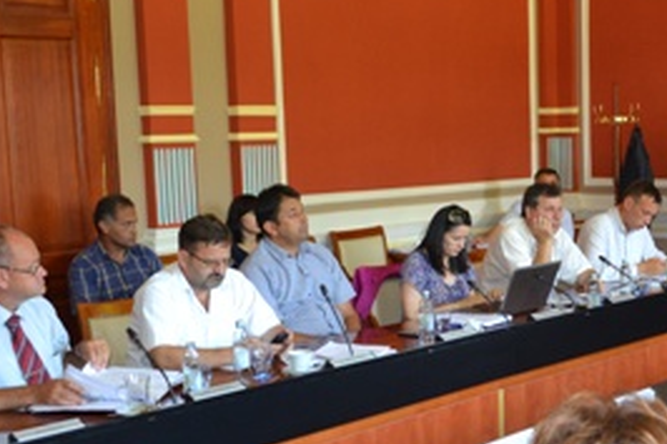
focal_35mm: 65
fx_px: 1204
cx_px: 549
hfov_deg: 30.1
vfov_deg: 20.8
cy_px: 297
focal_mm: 18
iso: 800
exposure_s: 1/60
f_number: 3.5
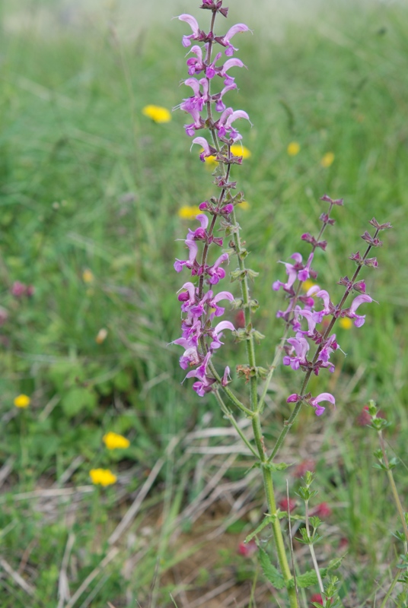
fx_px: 1525
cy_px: 304
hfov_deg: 15.2
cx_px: 204
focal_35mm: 90
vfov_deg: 22.6
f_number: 5
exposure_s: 1/250
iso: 100
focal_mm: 60
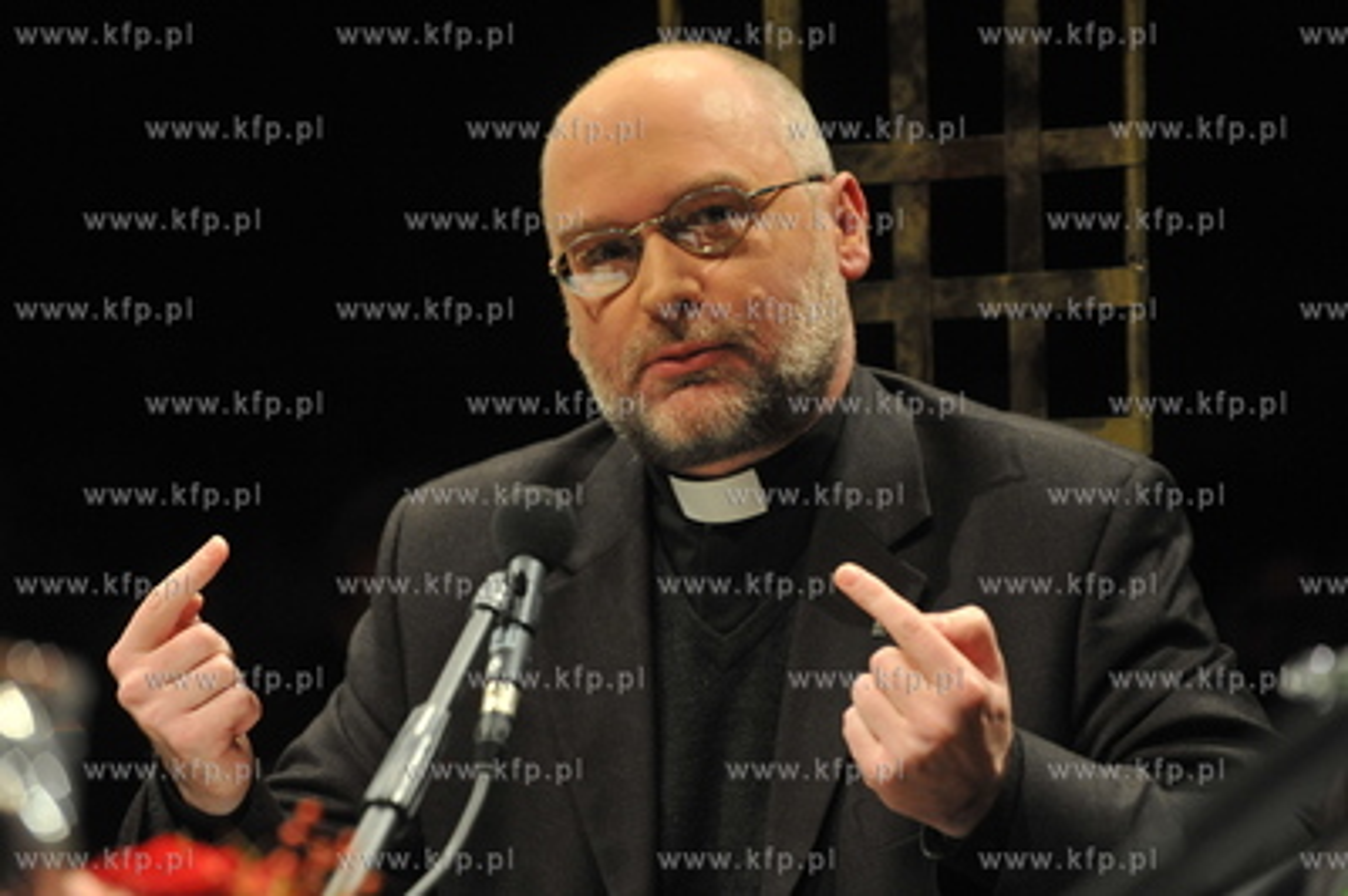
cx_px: 674
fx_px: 5238
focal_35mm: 140
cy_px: 448
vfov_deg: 9.8
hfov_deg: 14.7
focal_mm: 140
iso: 3200
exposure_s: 1/200
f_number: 5
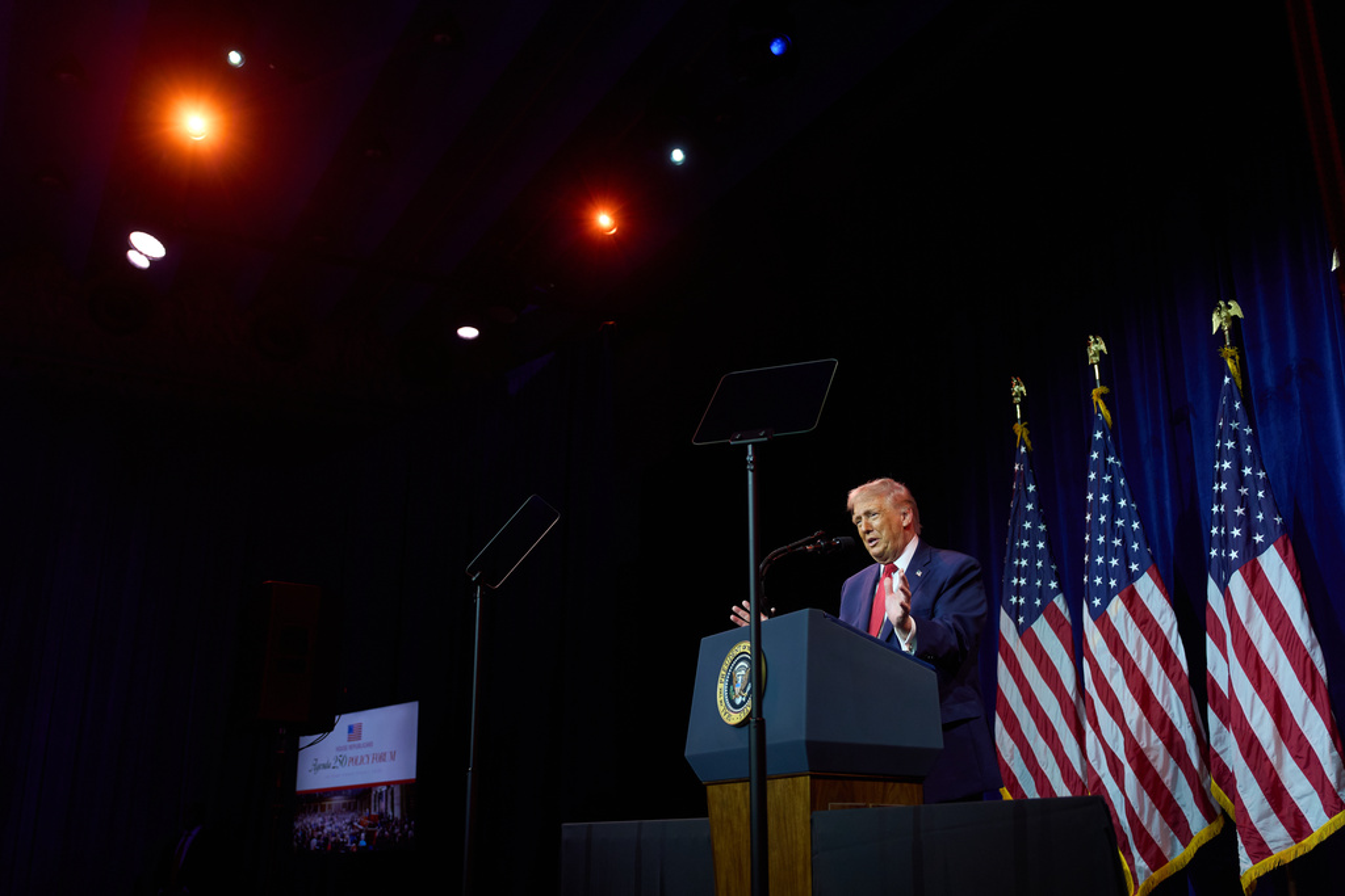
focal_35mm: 35
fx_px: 1308
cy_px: 448
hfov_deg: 54.4
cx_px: 672
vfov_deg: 37.9
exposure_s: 1/320
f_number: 2.8
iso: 1000
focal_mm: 35
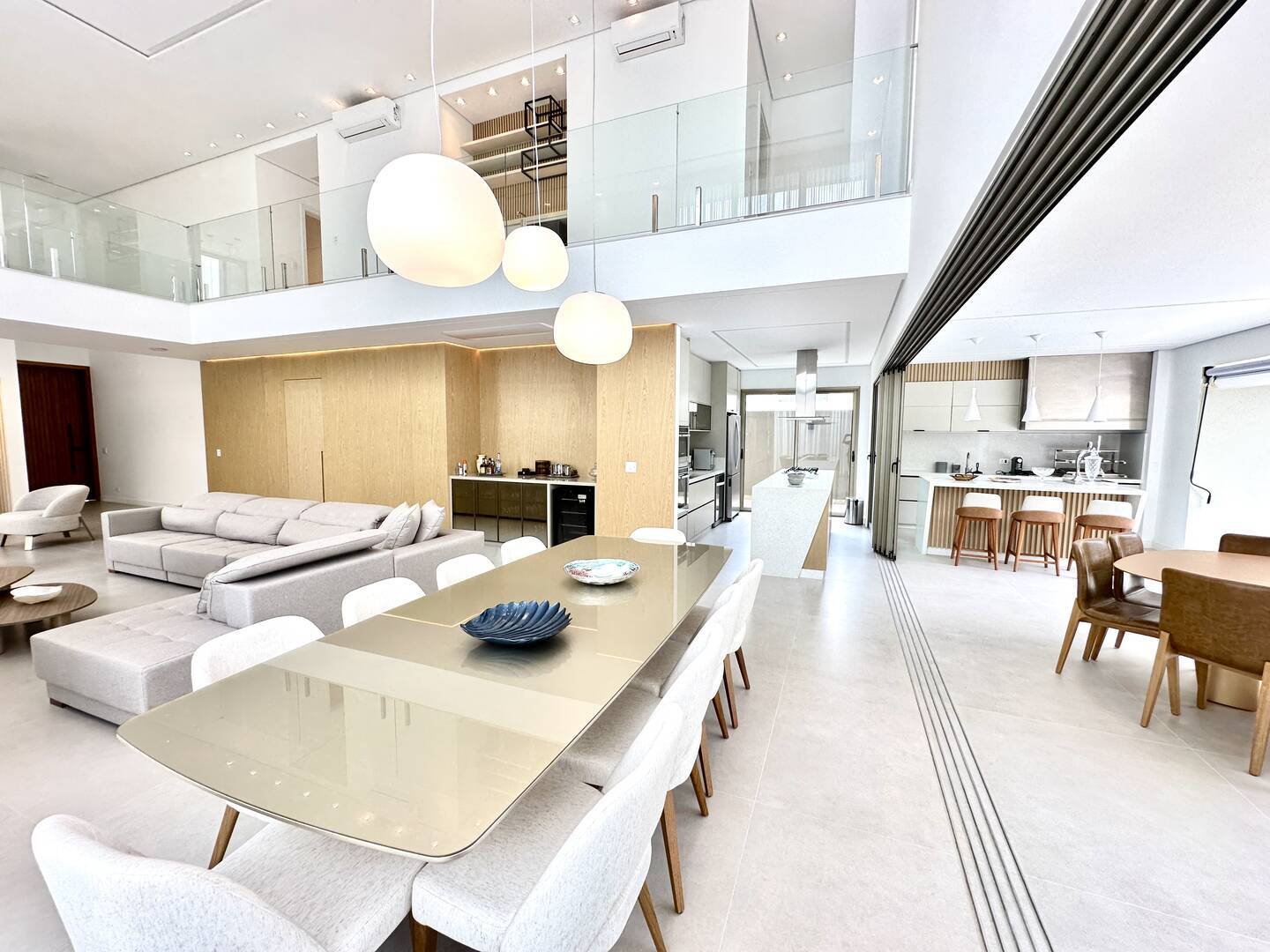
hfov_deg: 102.1
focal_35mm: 14
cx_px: 635
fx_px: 514
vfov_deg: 85.7
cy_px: 476
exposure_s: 1/120
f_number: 2.2
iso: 80
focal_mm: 2.22
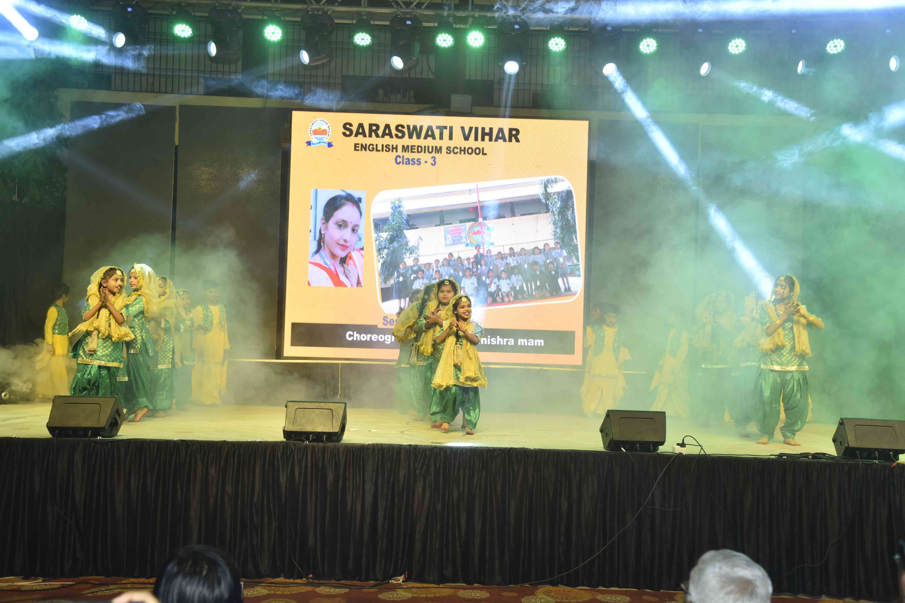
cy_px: 302
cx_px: 452
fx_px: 1106
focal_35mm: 44
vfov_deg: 30.5
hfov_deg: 44.5
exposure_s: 1/160
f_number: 5
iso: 500
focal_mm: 44
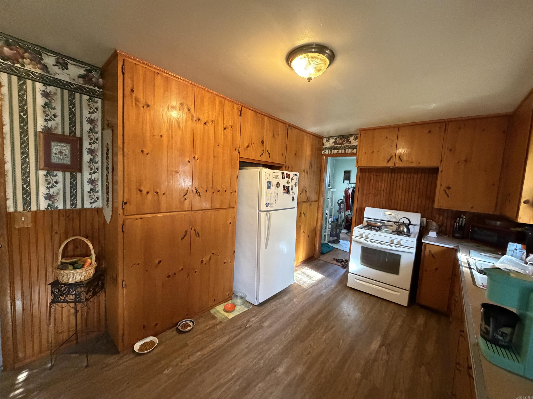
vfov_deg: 85.7
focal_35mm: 14
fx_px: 216
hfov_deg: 102.1
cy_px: 200
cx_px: 266
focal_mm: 2.22
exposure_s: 1/60
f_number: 2.2
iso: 1000
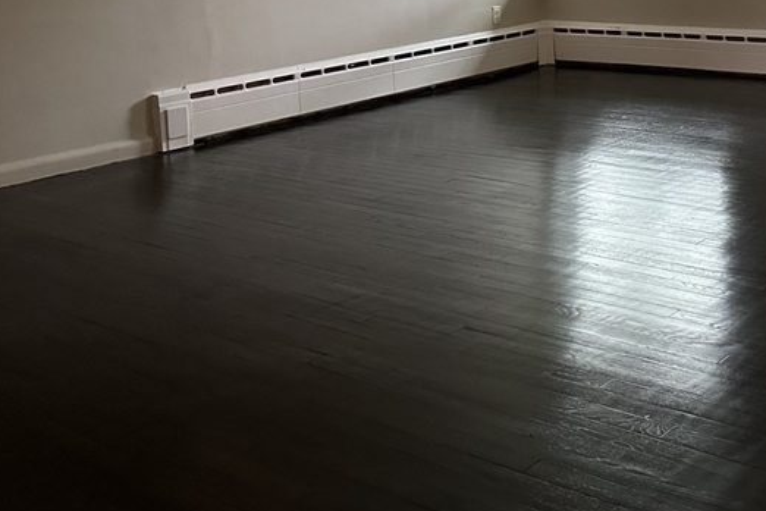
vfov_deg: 25.8
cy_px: -31
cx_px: 694
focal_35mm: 49
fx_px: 1043
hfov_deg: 37.6
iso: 500
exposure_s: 1/60
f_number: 1.78
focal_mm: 6.86
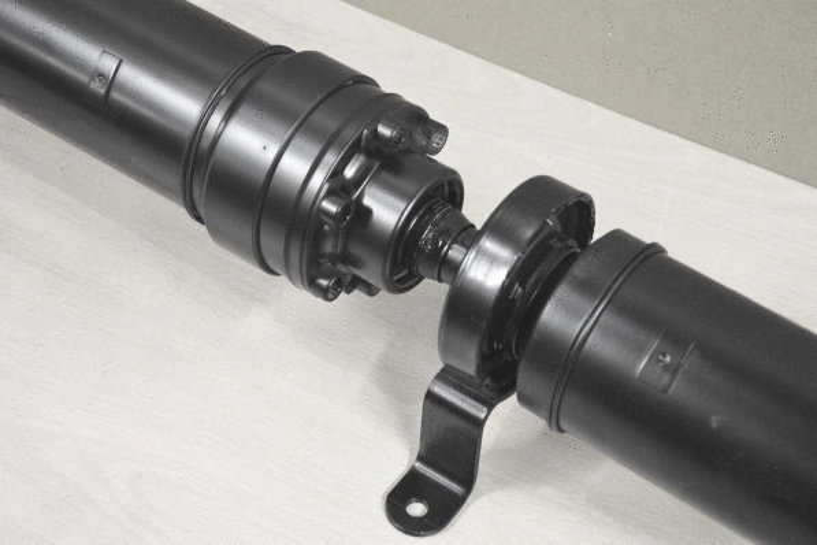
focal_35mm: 75
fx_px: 1702
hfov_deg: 27.0
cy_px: 272
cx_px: 408
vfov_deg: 18.2
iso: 1100
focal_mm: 50
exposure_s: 1/15
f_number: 5
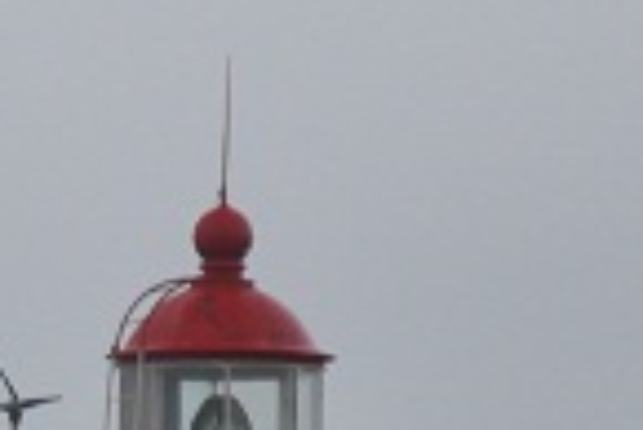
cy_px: 1099
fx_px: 14231
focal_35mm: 796
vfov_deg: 1.7
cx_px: -235
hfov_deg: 2.6
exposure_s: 1/50
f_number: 5.6
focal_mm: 90
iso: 400
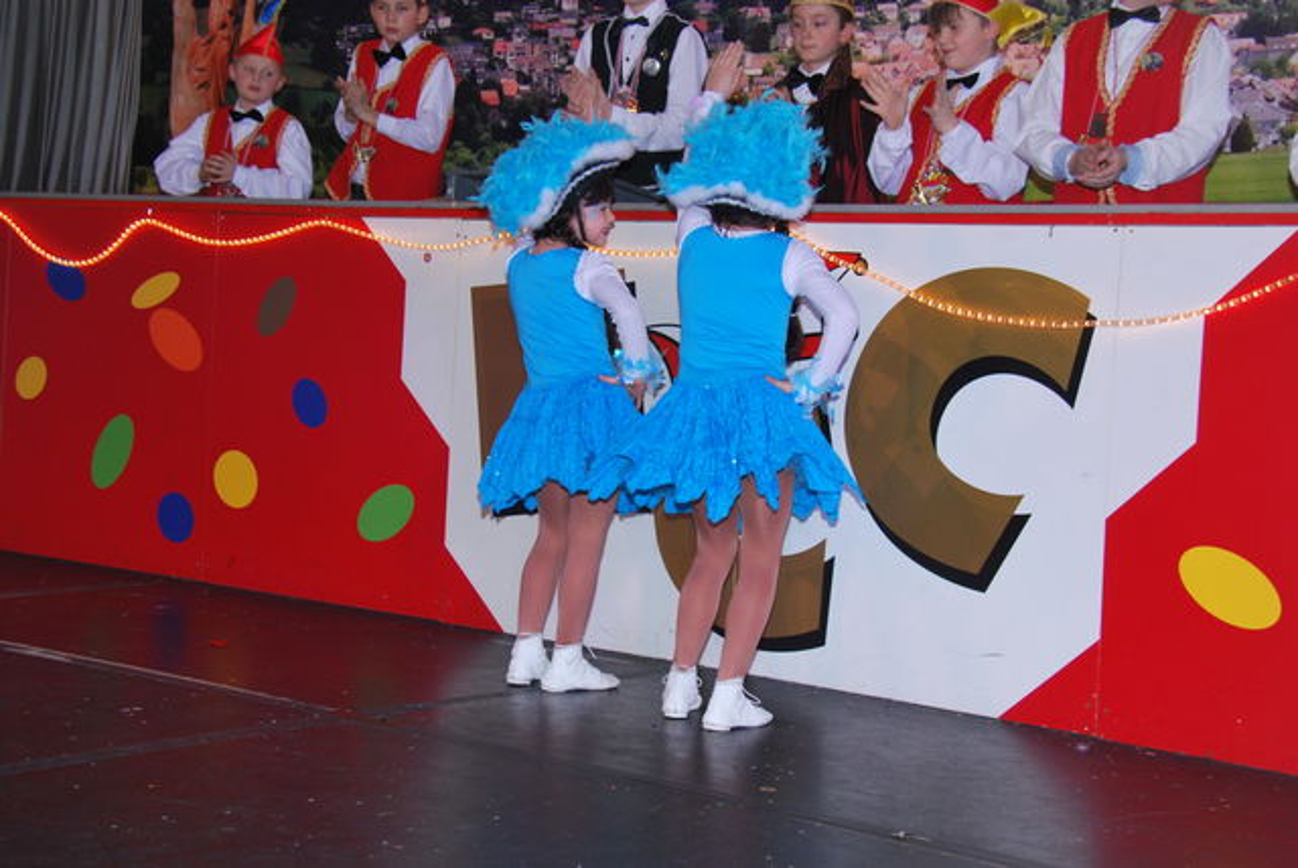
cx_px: 649
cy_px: 434
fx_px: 2165
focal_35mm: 60
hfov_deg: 33.4
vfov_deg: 22.7
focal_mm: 40
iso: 400
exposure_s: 1/60
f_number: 5
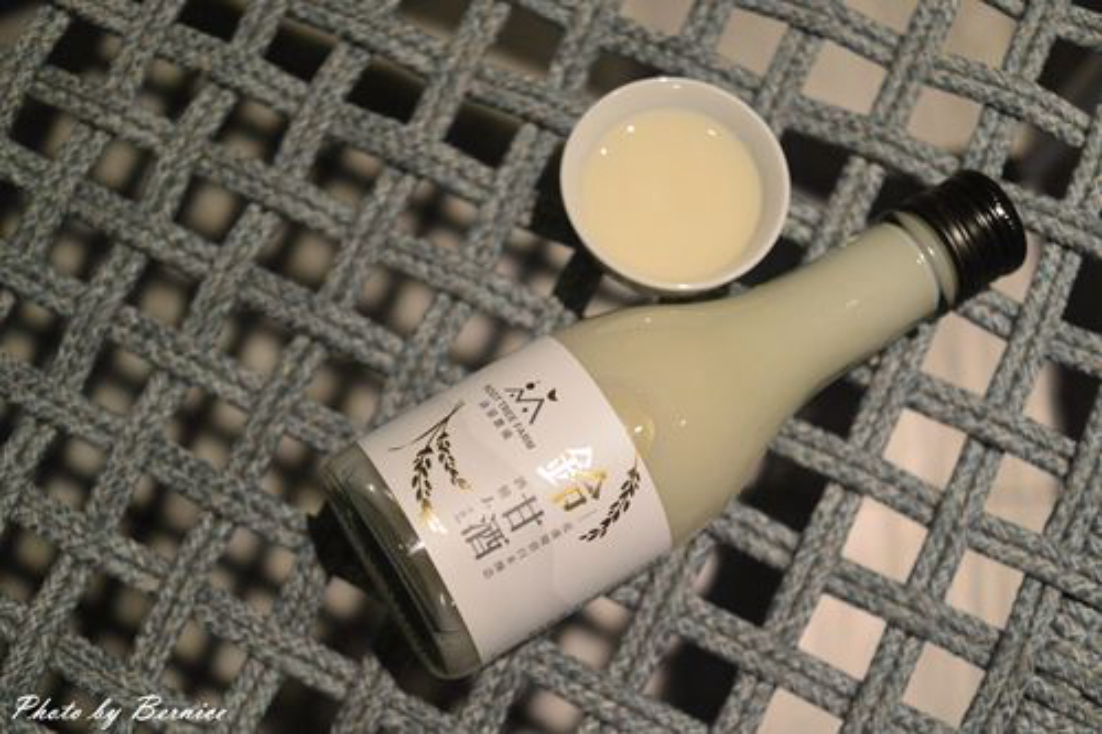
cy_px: 367
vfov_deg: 27.5
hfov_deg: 40.4
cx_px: 551
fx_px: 1499
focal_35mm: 49
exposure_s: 1/125
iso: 560
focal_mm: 18.5
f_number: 1.8
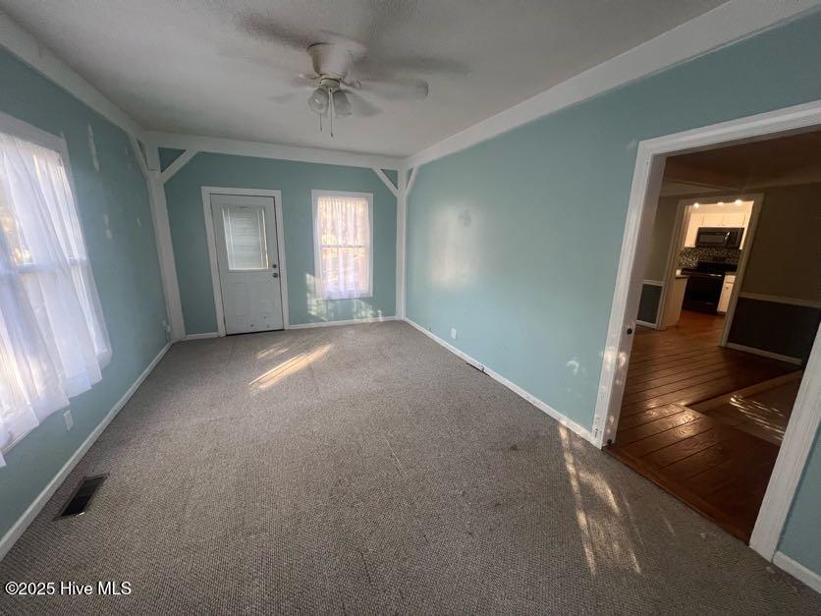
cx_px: 410
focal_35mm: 13
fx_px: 308
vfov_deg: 89.9
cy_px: 308
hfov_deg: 106.2
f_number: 1.8
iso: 200
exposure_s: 1/60
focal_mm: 1.57
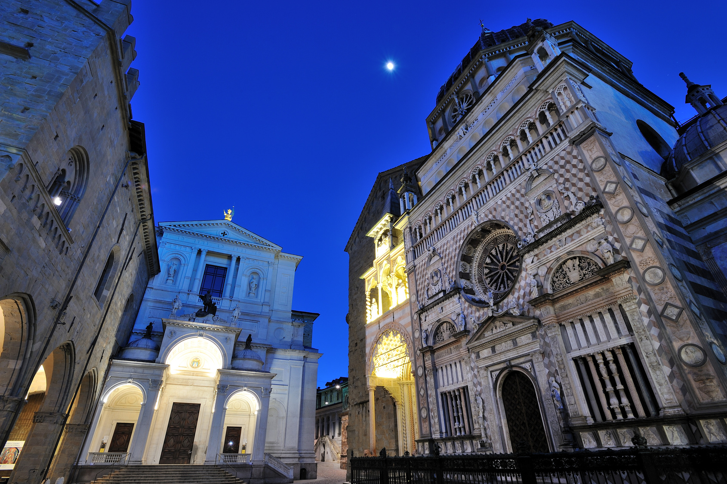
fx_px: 343
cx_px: 364
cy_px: 242
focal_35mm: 17
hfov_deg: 93.3
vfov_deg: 70.4
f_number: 16
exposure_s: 25
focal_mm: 17
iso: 200
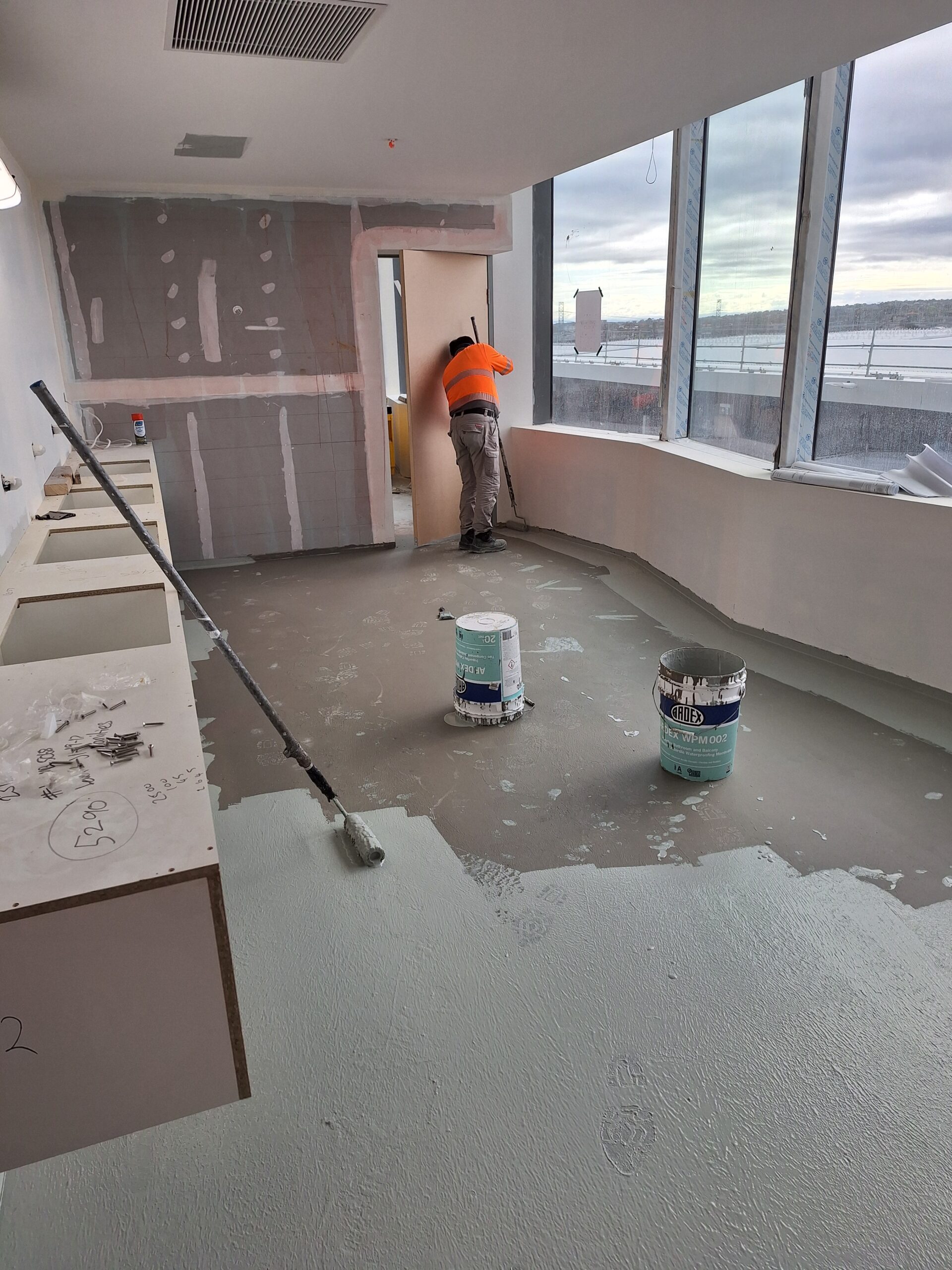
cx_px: 476
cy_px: 635
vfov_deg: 73.9
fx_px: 843
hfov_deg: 58.9
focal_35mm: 23
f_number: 1.8
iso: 40
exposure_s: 1/407
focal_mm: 5.54
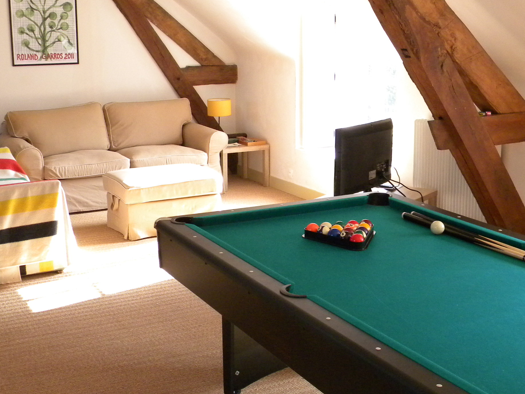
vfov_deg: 28.6
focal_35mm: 51
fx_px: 773
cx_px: 252
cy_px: 198
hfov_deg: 37.5
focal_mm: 6.4
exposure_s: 1/49.4
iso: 400
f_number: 3.7
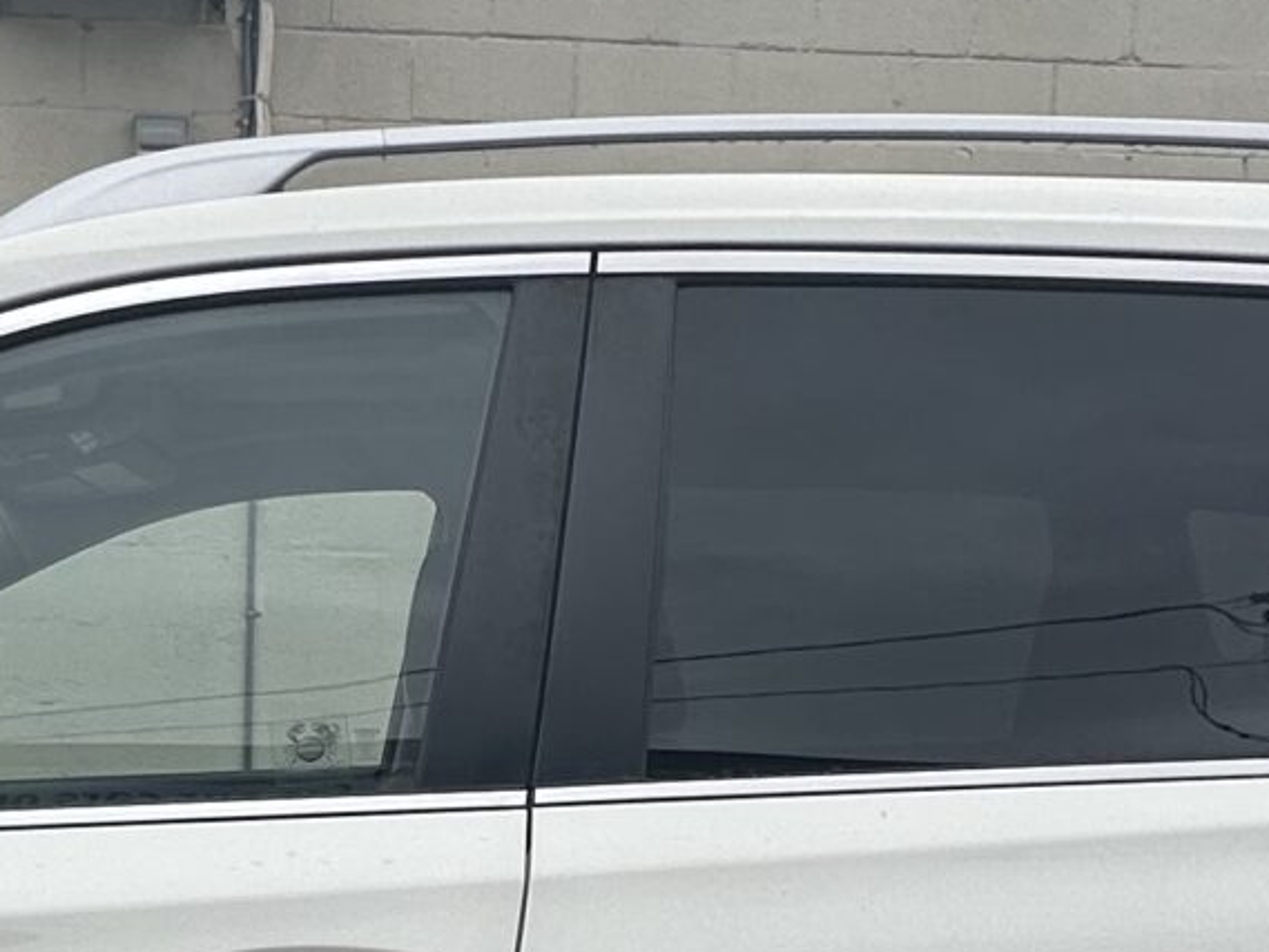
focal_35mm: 63
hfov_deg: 30.3
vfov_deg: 21.8
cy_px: 1108
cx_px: 339
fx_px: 2310
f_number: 2.2
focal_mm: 2.22
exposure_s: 1/481
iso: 40
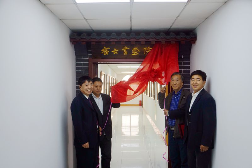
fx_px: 231
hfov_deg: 57.2
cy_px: 84
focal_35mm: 33
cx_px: 126
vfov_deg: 40.0
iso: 250
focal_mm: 22
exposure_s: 1/60
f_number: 4
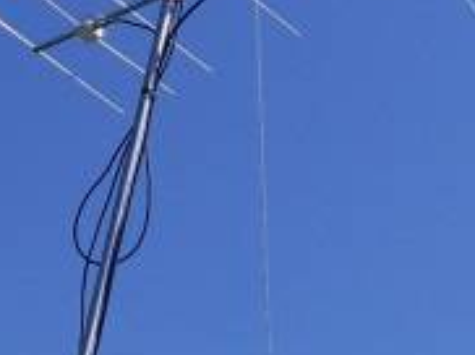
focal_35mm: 119
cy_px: -97
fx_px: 1631
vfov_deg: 12.1
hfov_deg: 16.5
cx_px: 104
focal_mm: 4.7
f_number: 6.7
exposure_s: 1/320
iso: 50
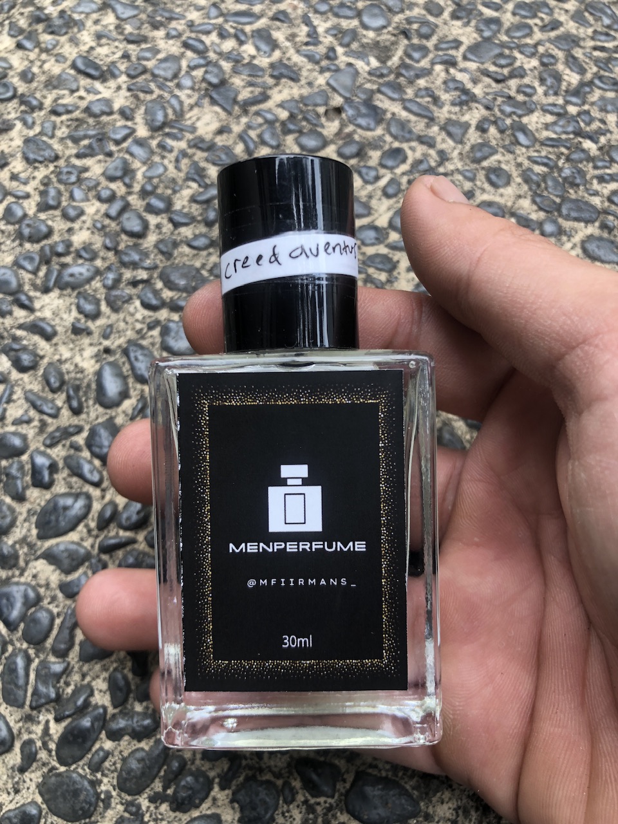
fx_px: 667
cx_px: 309
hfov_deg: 49.7
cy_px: 412
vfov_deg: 63.4
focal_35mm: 28
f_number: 1.8
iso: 40
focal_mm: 4
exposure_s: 1/120
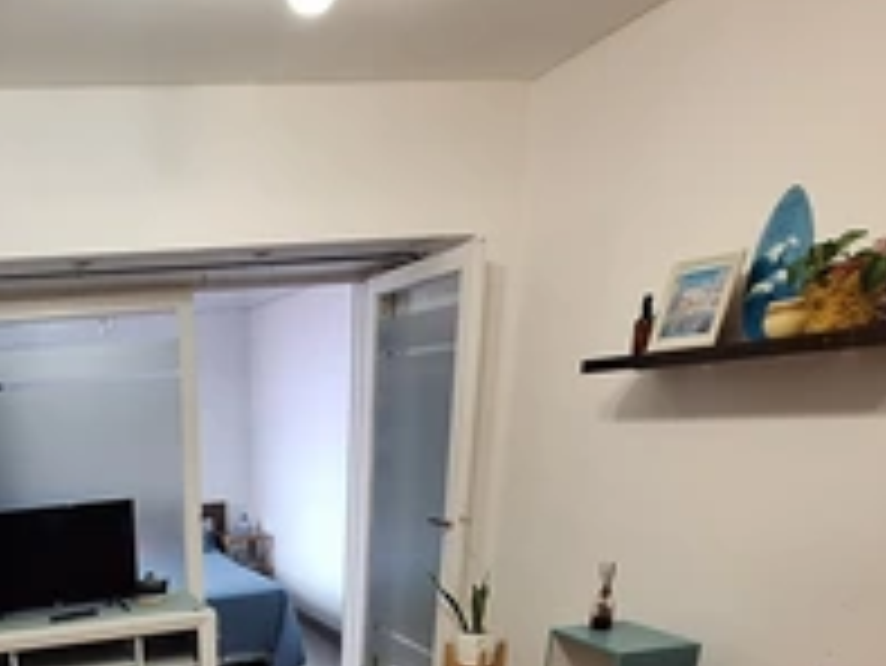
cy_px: 684
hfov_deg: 53.7
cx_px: 85
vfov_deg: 41.2
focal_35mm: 29
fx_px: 743
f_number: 2.2
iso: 200
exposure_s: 1/25
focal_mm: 1.74
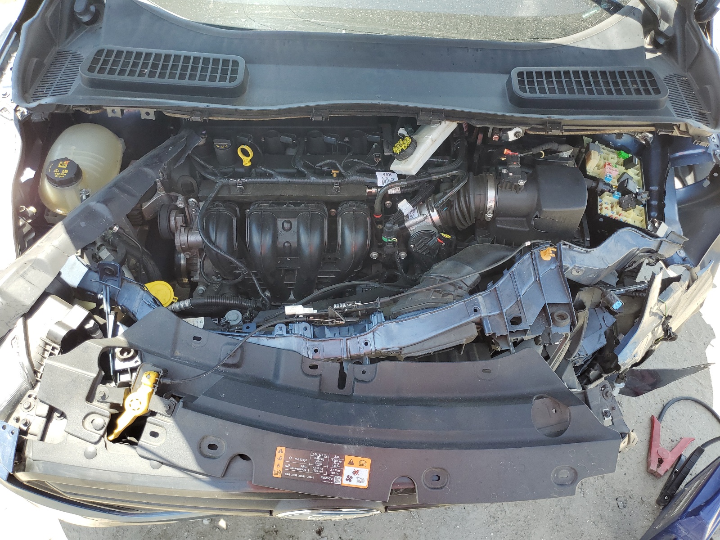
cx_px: 360
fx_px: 541
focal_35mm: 26
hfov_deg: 67.3
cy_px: 270
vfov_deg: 53.1
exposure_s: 1/400
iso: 50
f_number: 1.5
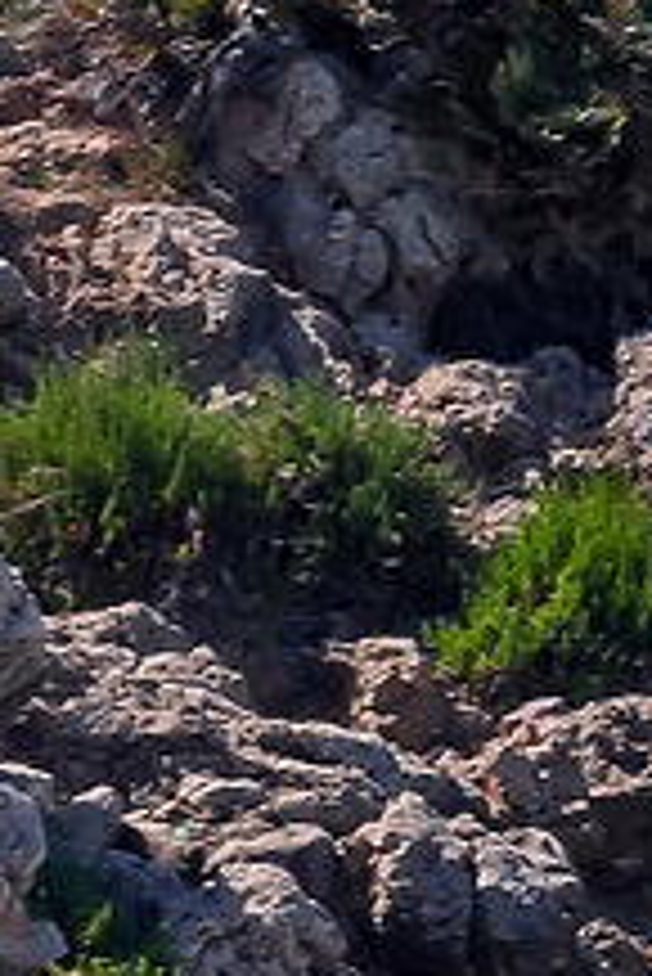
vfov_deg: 3.1
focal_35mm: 663
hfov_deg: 1.9
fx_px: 17981
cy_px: 198
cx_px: 5104
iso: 80
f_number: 16
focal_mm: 60
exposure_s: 1/100
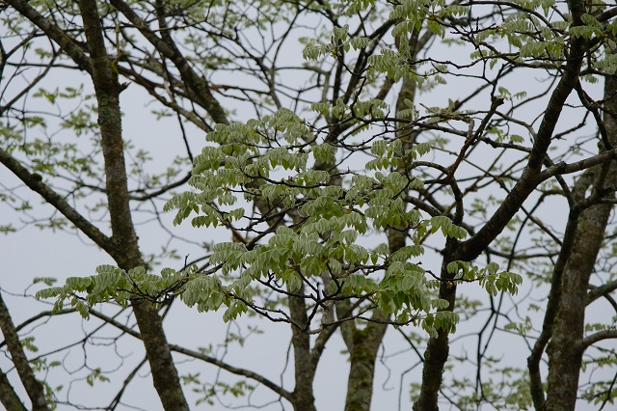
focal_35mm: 120
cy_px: 206
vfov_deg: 11.4
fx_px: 2056
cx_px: 308
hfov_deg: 17.1
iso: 320
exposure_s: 1/200
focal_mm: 80
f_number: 4.5
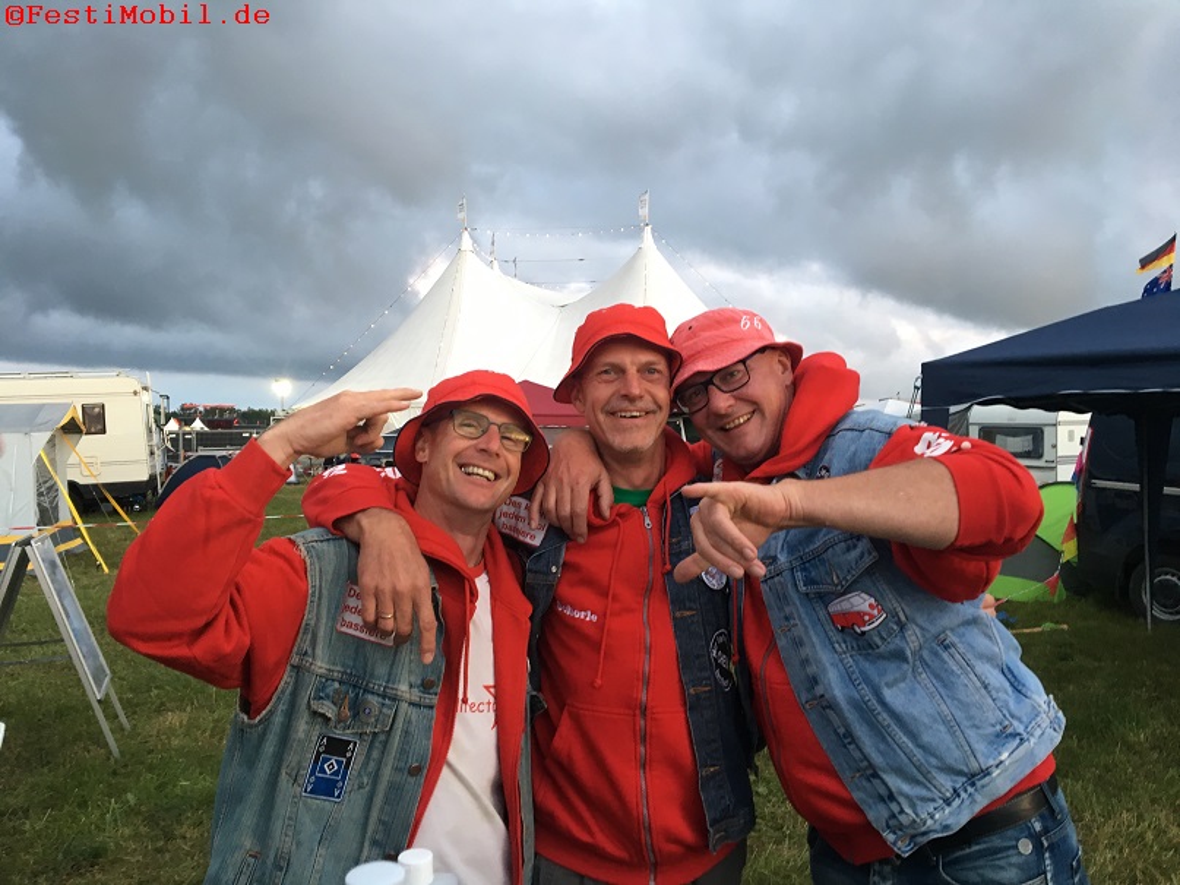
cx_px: 590
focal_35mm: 29
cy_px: 442
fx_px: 988
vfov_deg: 48.2
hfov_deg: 61.7
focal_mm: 4.15
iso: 100
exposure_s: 1/33
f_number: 2.2
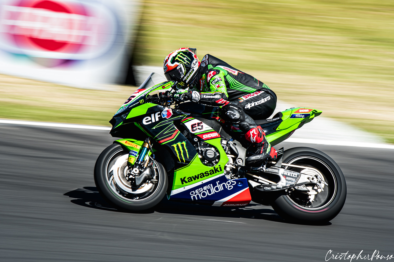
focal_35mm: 600
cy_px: 131
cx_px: 197
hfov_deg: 3.4
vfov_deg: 2.3
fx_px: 6566
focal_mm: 400
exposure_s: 1/100
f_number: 10
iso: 79
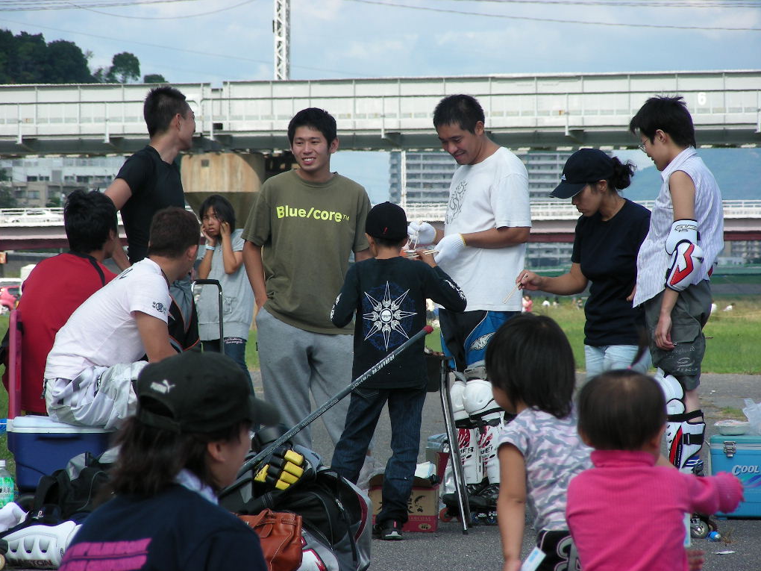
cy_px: 286
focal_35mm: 270
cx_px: 380
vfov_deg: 5.5
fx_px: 5936
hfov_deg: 7.3
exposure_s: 1/382
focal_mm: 44.8
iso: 50
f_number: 4
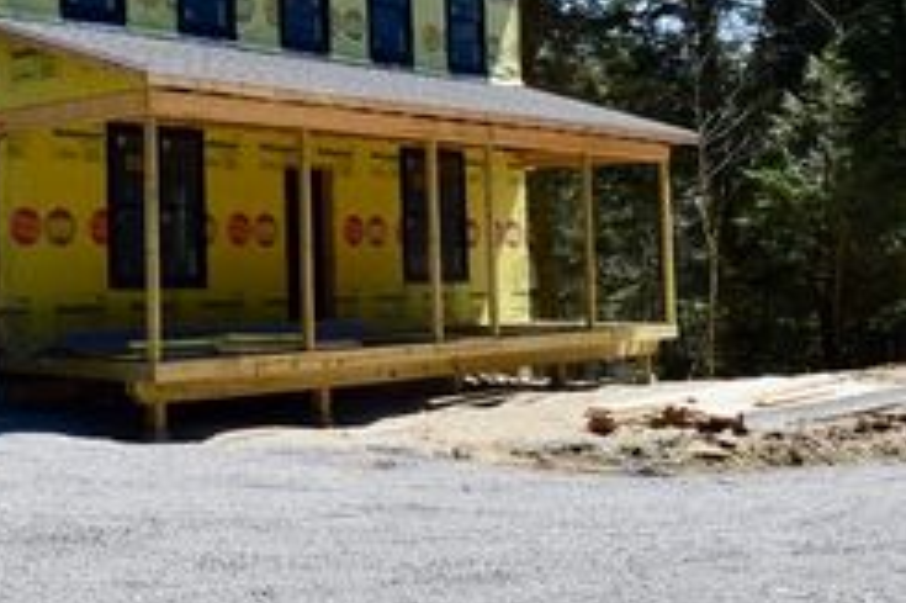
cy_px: 165
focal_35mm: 55
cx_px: -15
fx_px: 1383
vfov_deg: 24.4
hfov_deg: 33.0
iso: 400
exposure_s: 1/400
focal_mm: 18
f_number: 11
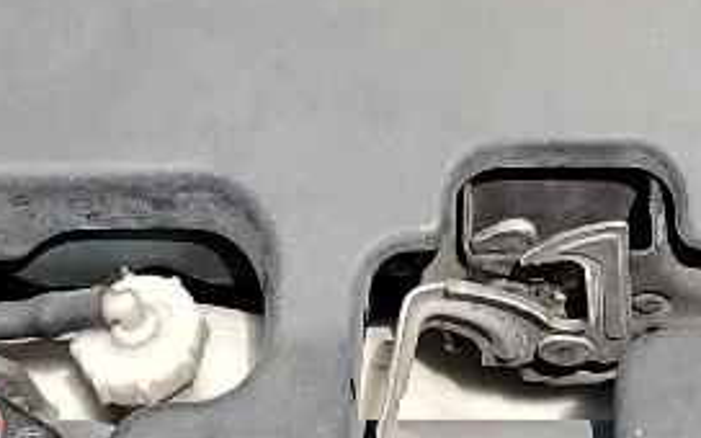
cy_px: -508
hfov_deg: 12.9
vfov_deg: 7.7
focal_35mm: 162
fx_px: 3095
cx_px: 503
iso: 50
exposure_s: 1/2500
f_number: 1.5
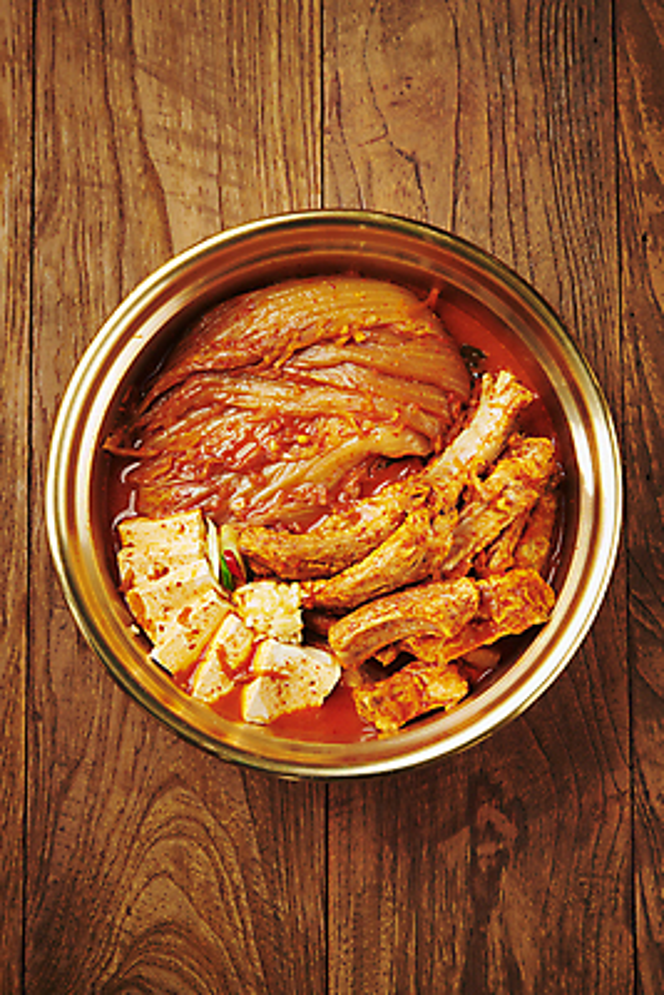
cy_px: 498
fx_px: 1935
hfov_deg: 19.5
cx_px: 332
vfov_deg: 28.8
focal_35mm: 70
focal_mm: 70
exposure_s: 1/125
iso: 31
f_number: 11
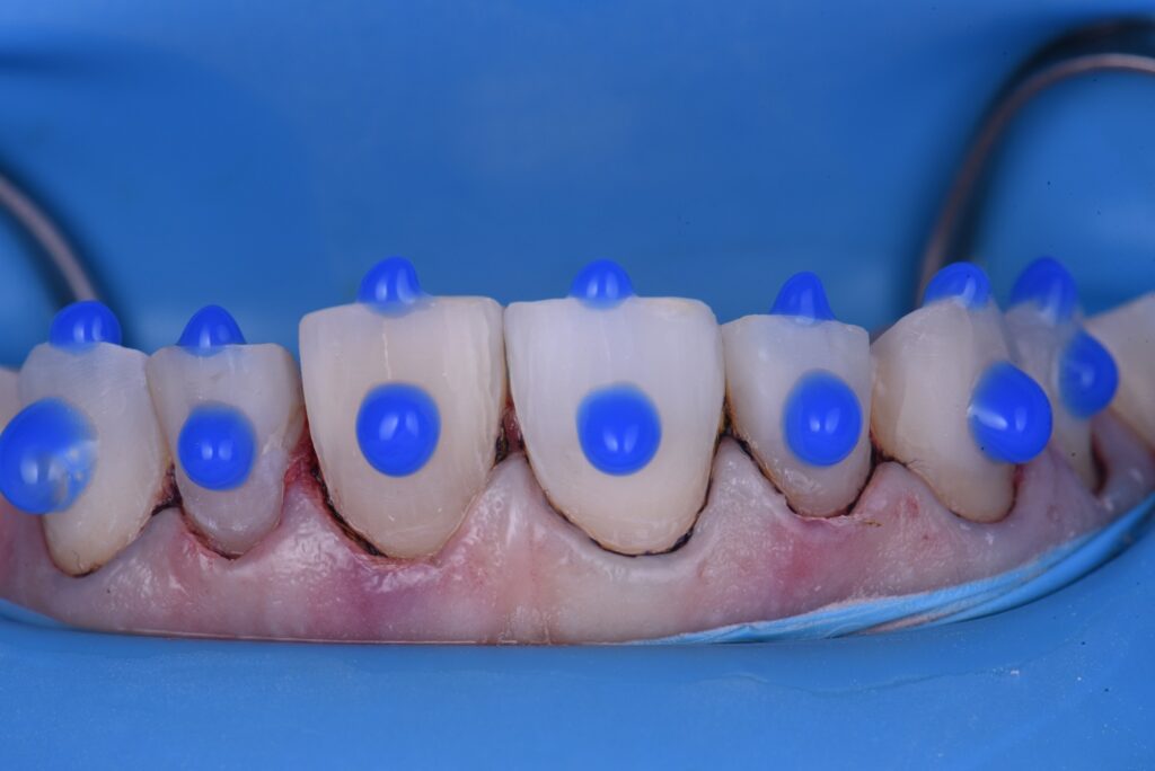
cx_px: 578
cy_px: 386
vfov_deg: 13.1
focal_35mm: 105
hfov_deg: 19.4
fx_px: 3371
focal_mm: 105
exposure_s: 1/200
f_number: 32
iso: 200
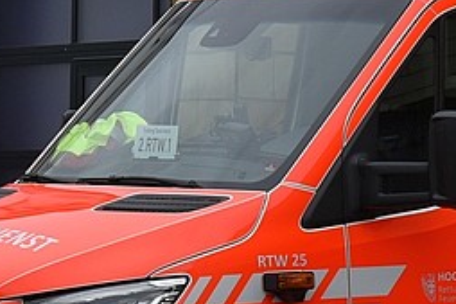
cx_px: 609
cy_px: 187
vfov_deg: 5.2
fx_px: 3367
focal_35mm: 266
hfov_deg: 7.7
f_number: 8
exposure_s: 1/250
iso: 320
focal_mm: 75
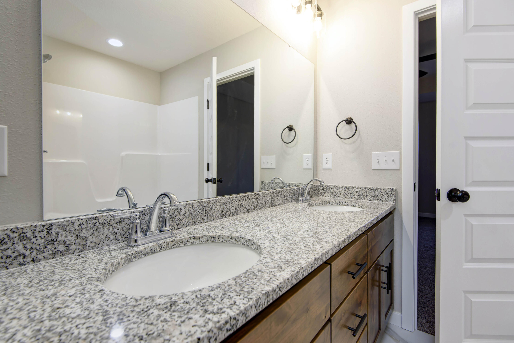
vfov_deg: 73.8
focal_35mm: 16
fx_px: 228
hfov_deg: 96.7
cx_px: 257
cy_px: 172
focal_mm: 16
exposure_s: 1/30
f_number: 6.7
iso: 400
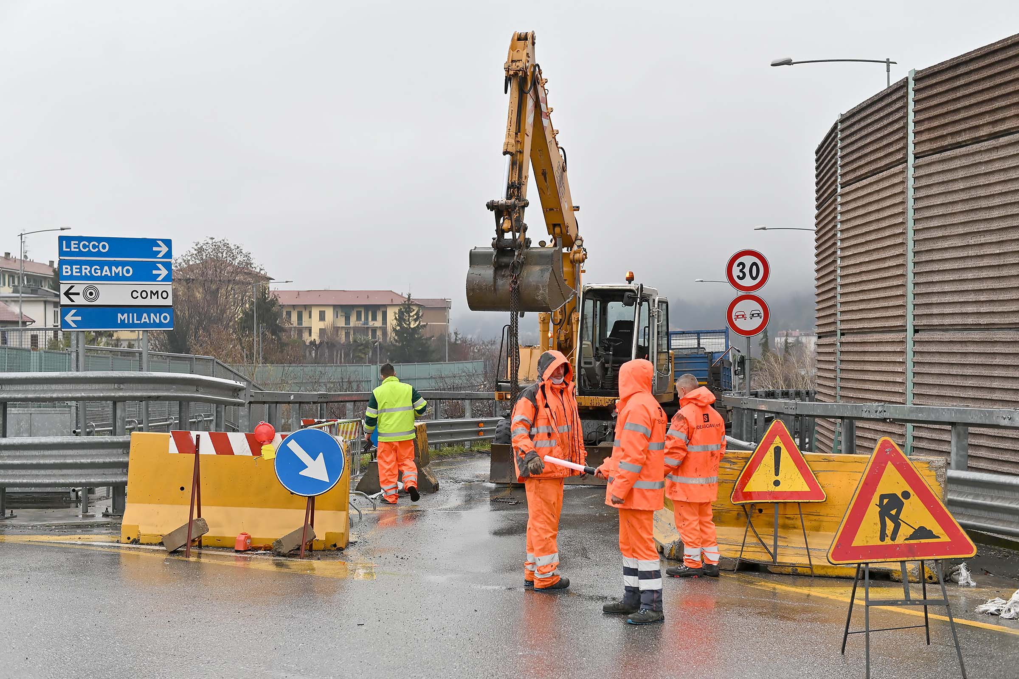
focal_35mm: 48
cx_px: 510
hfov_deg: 41.1
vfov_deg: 28.1
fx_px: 1359
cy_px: 340
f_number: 3.5
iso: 250
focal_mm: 48
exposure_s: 1/250
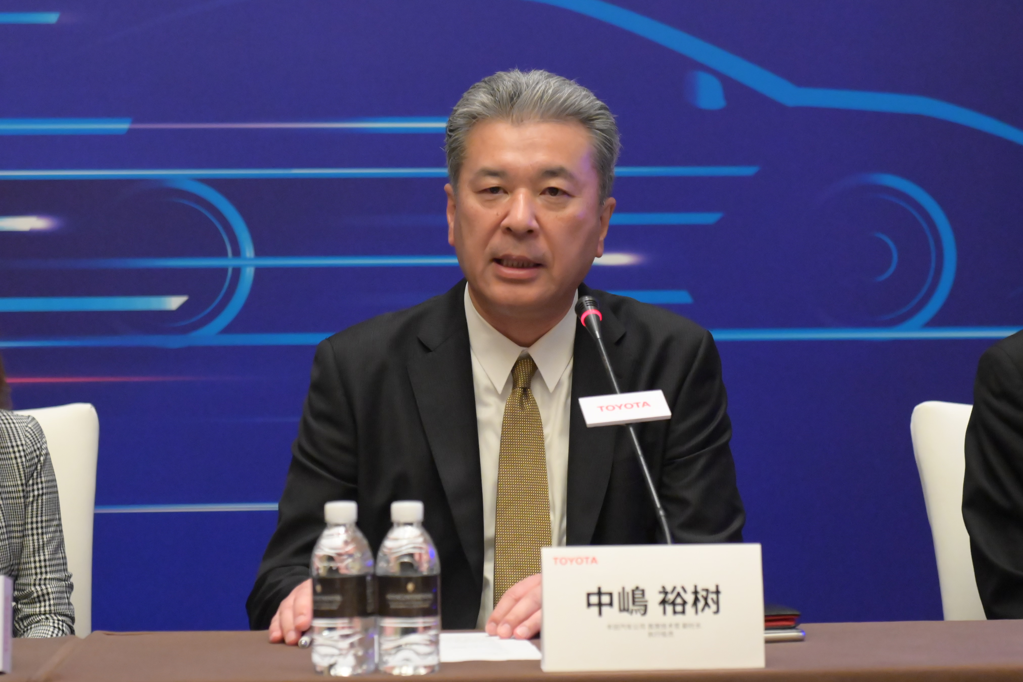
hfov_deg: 19.5
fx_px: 2983
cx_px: 512
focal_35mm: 105
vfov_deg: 13.0
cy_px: 341
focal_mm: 70
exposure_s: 1/160
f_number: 4
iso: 6400
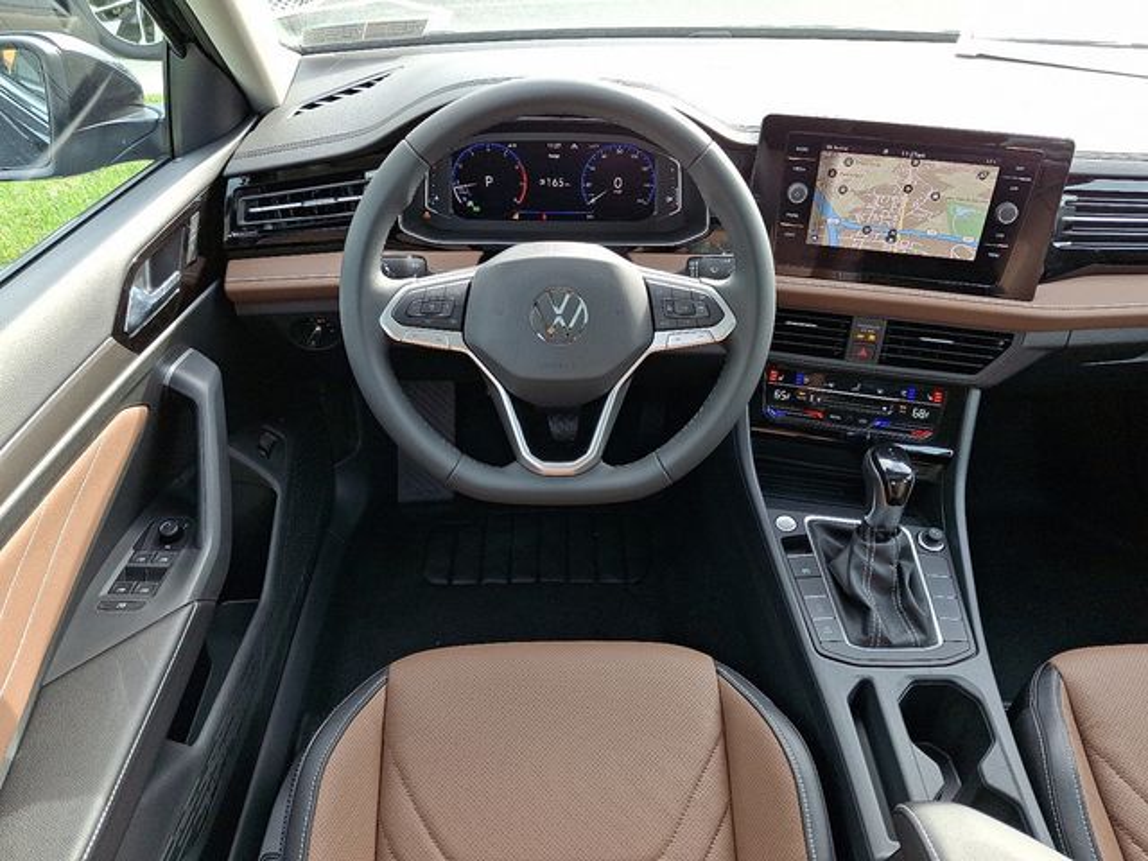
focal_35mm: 25
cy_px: 430
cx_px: 574
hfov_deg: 69.4
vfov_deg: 54.9
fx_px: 829
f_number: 1.8
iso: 25
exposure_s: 1/120
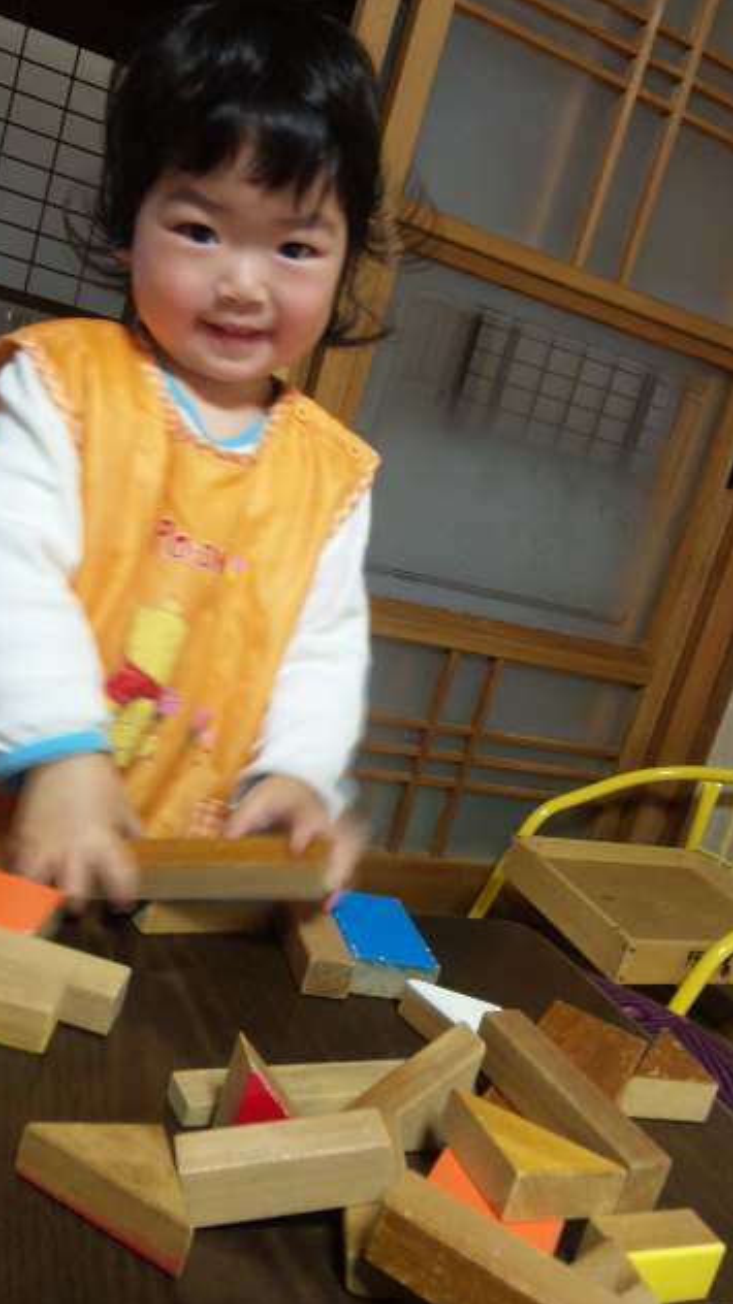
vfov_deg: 61.0
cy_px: 654
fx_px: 1107
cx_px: 339
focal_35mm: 32
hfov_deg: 36.6
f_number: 2.8
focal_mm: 4.82
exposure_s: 1/4.86
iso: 100
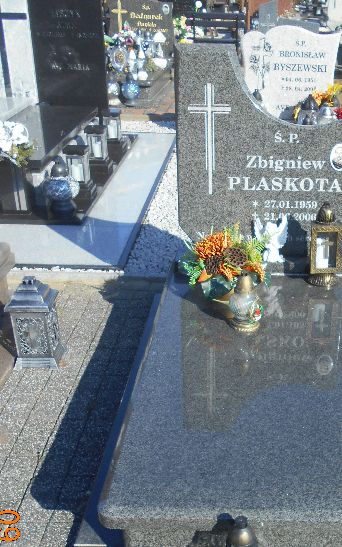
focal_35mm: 45
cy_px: 364
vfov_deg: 43.7
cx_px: 274
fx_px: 671
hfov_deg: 28.0
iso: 80
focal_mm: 4.6
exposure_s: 1/640
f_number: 3.2
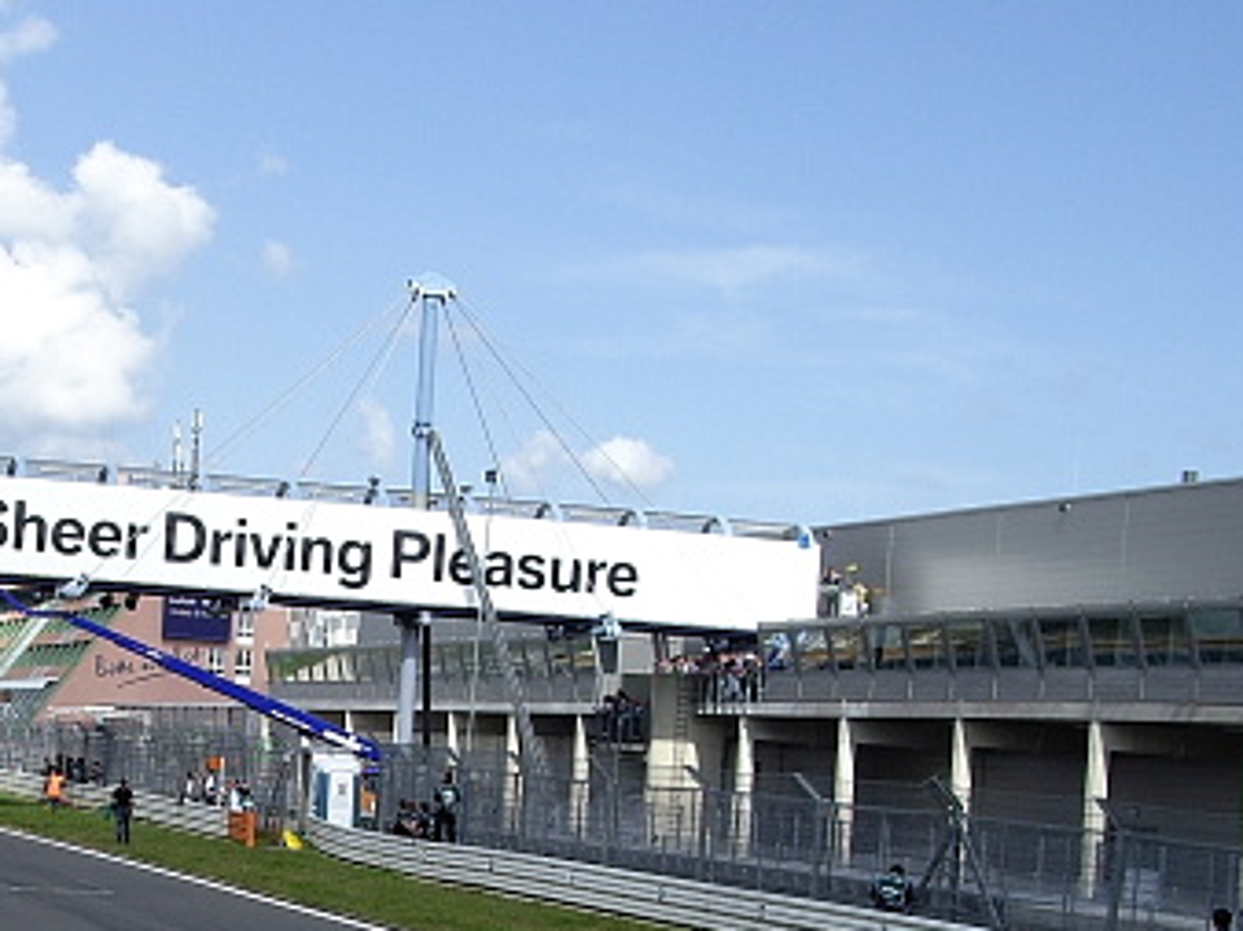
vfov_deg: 16.0
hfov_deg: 21.5
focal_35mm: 90
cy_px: 957
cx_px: 265
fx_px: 3229
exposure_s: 1/250
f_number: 5.6
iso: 50
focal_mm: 7.9
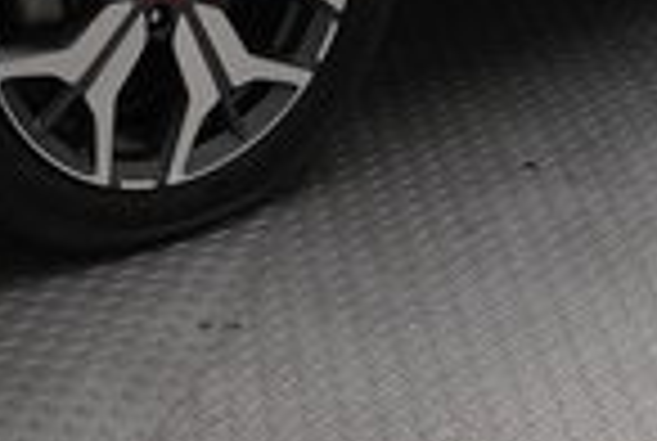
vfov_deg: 9.2
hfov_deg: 13.9
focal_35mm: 147
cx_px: 518
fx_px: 2688
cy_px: -187
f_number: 4
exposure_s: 1/500
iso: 4000
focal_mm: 21
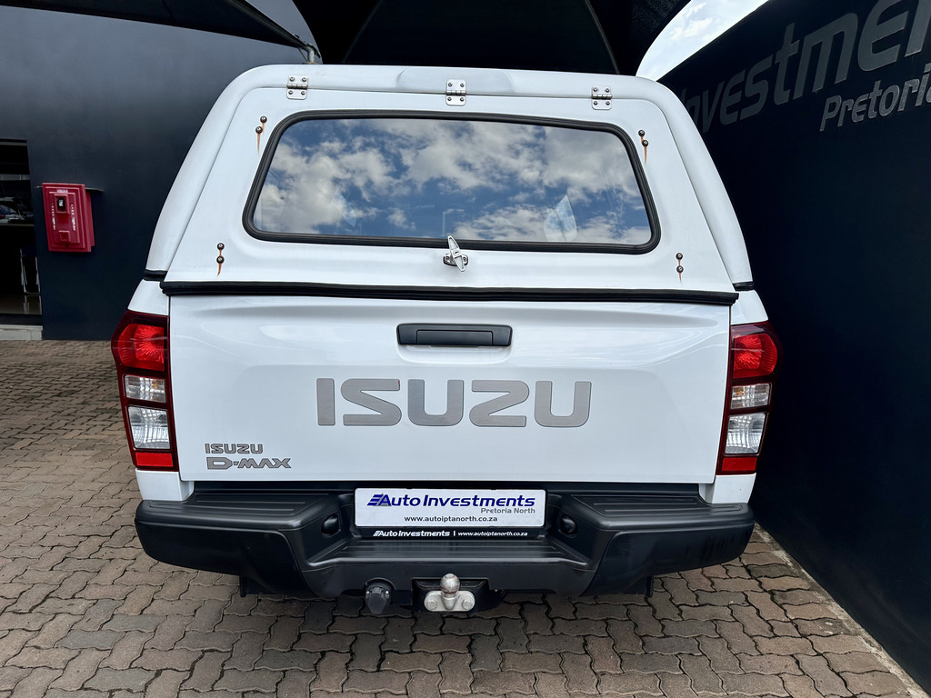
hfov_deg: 71.6
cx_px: 466
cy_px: 349
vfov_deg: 56.8
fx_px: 645
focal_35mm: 24
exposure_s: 1/1988
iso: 80
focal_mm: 6.86
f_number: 1.78
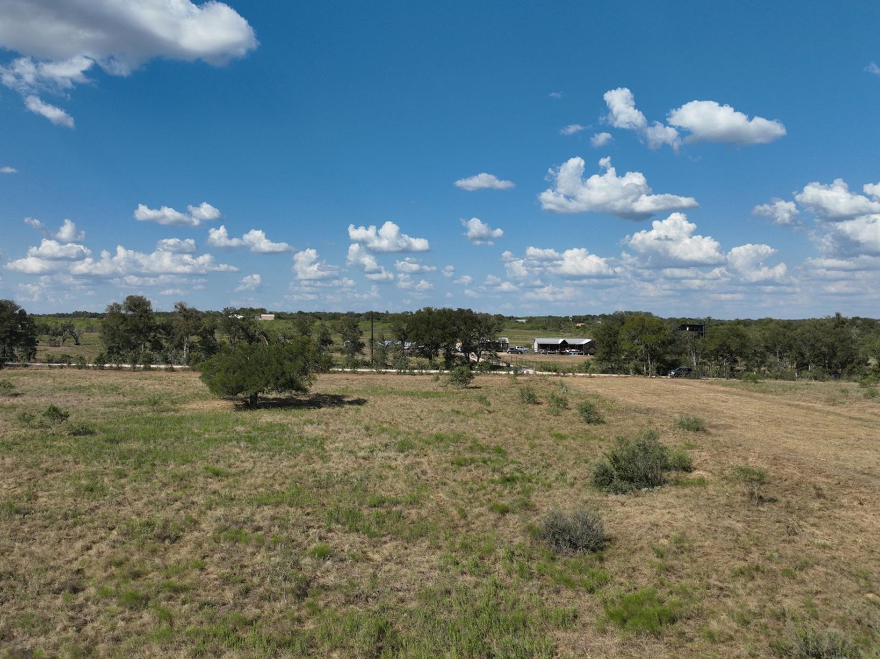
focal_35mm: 30
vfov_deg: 46.5
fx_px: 762
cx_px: 379
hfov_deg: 59.8
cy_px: 269
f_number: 2.8
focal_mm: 12.29
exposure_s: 1/3200
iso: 100
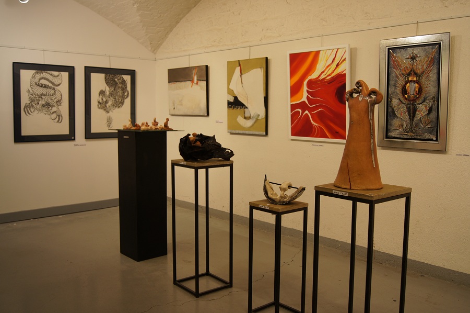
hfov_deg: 57.3
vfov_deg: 39.9
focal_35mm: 33
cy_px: 156
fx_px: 430
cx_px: 235
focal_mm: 22
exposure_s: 1/40
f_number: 4
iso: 200
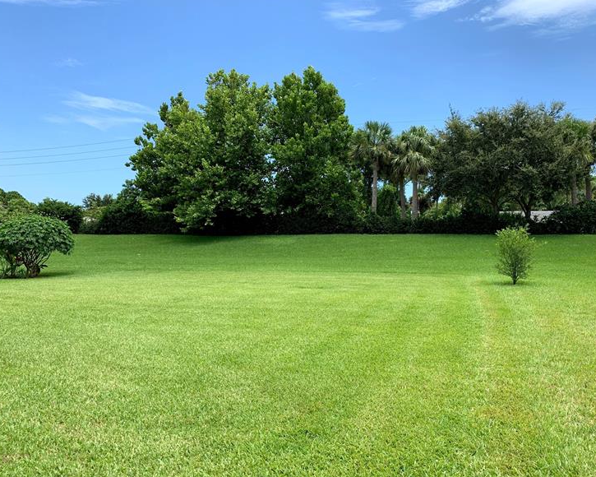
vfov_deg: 51.5
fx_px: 494
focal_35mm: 28
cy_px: 240
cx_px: 318
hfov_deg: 62.1
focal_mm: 4.25
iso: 25
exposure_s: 1/1779
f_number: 1.8
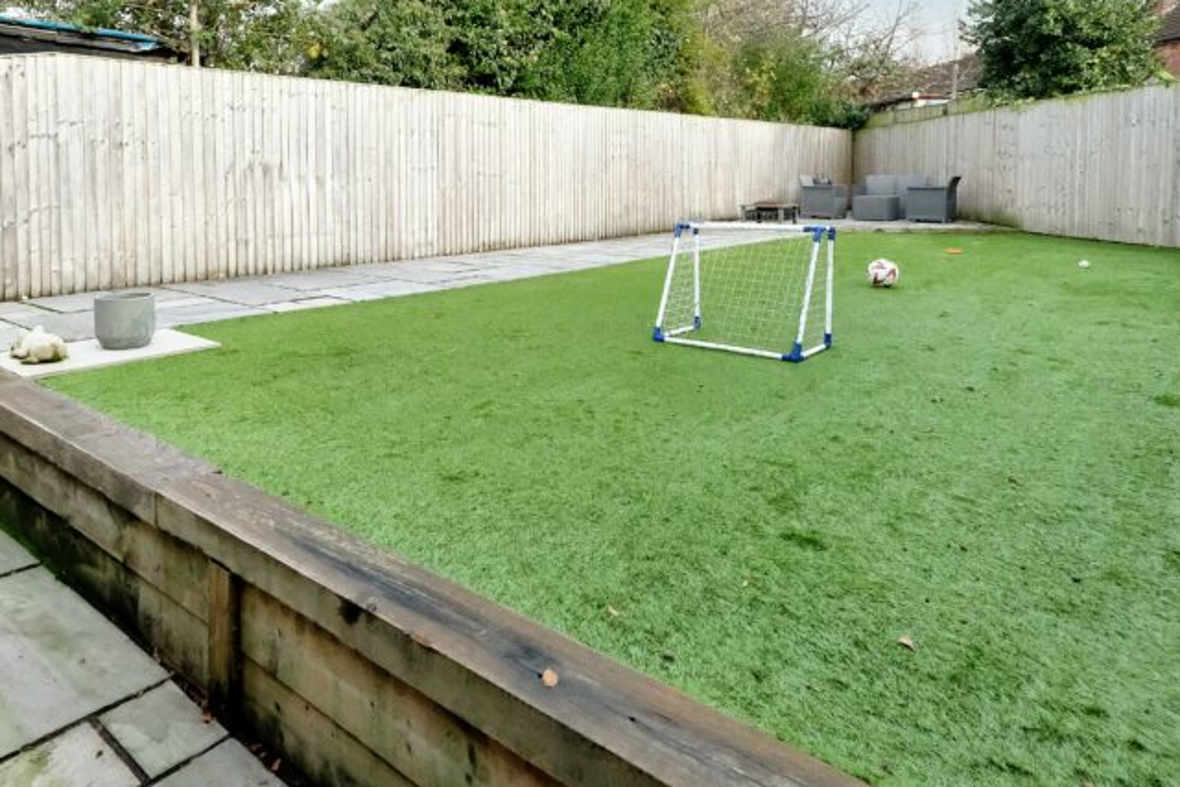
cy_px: 211
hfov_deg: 72.9
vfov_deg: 51.2
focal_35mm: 24
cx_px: 468
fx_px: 787
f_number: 5.6
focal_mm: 10
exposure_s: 1/2400
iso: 4000
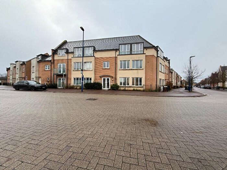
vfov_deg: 85.7
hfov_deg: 102.1
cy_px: 85
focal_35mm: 14
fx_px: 92
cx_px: 114
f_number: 2.2
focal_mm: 2.22
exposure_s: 1/221
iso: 50
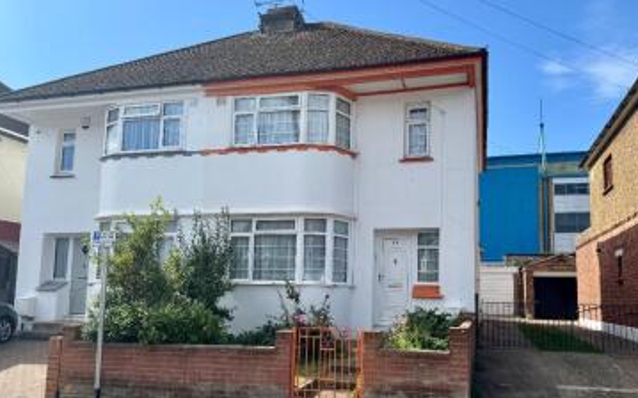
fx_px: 521
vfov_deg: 41.6
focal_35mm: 30
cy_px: 239
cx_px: 340
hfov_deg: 62.9
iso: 80
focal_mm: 6.76
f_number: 1.78
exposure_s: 1/3597
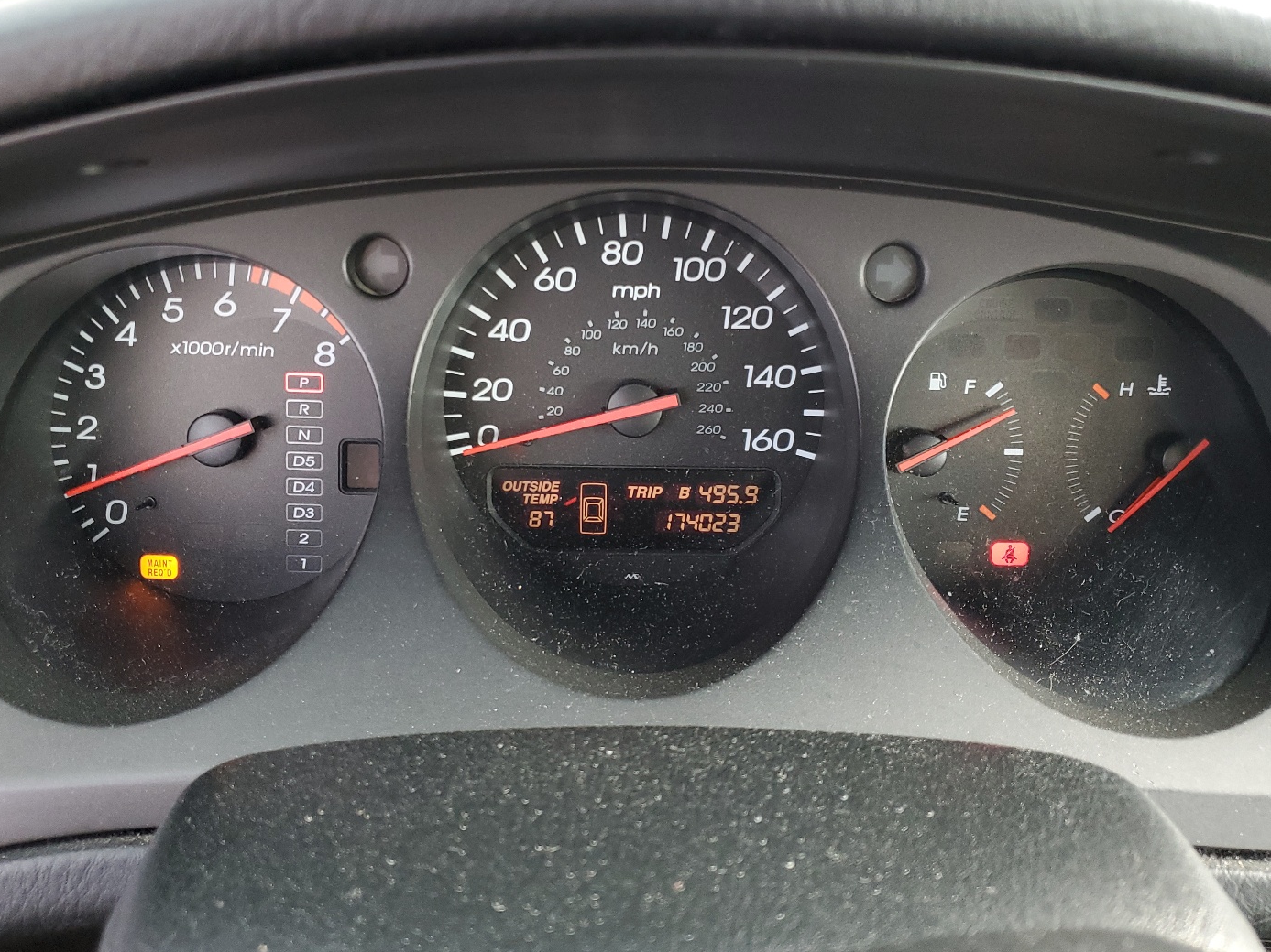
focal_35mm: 30
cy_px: 436
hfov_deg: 59.9
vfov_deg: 46.7
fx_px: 1101
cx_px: 605
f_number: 1.5
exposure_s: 1/60.2
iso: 105
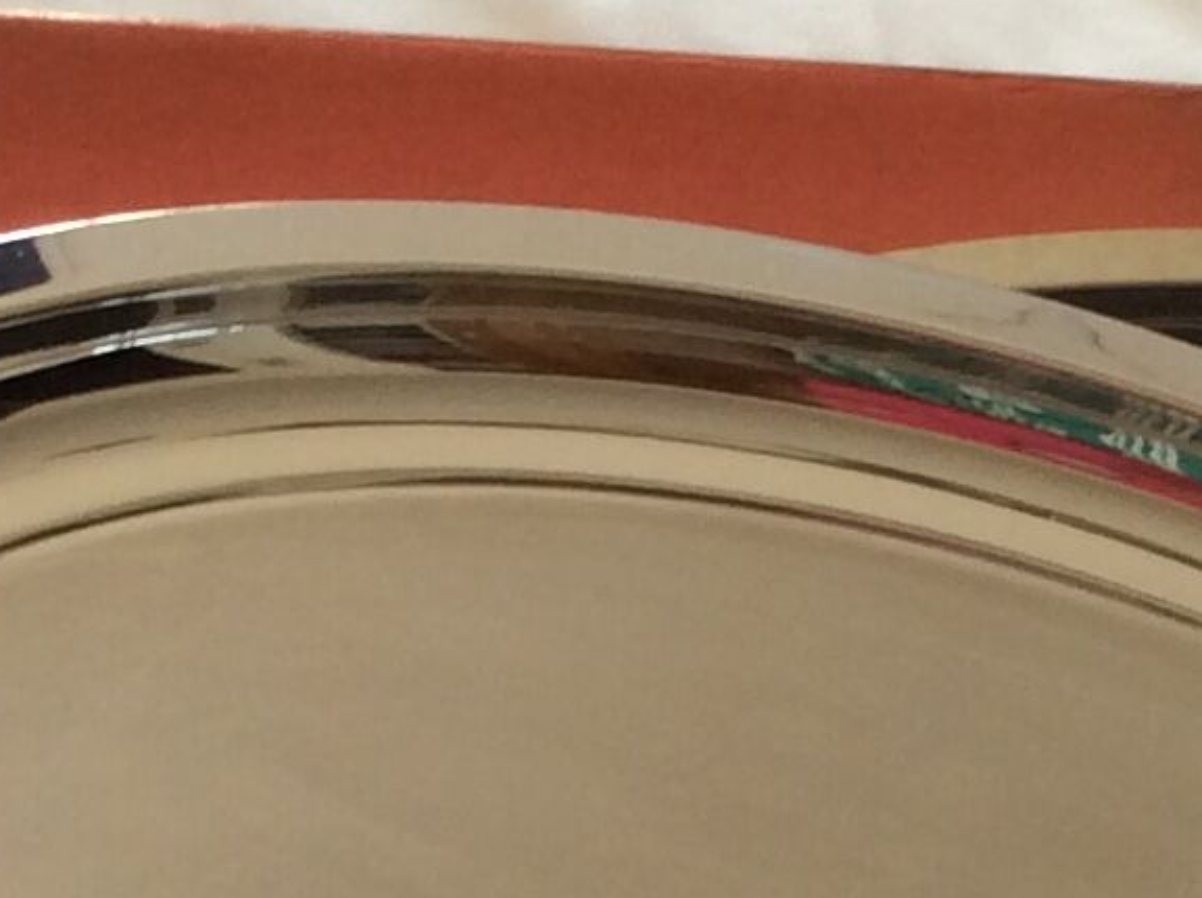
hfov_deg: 13.5
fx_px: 4992
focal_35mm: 144
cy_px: 1385
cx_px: 1275
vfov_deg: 9.9
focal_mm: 3.3
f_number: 2.4
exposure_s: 1/25
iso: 40
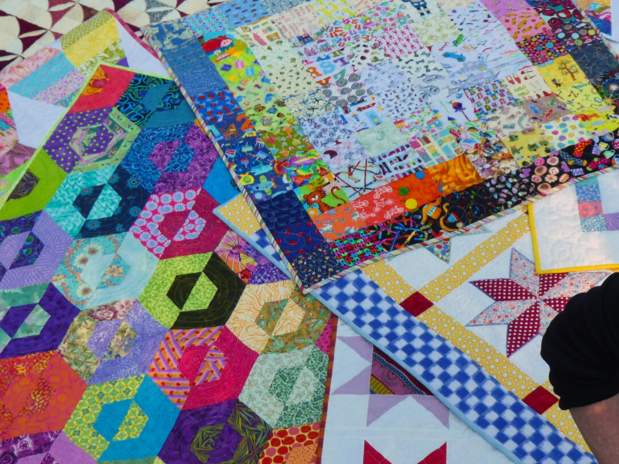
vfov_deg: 15.6
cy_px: 216
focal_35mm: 95
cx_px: 523
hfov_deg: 20.4
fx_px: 1698
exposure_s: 1/80
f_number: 4.1
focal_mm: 9
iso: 80
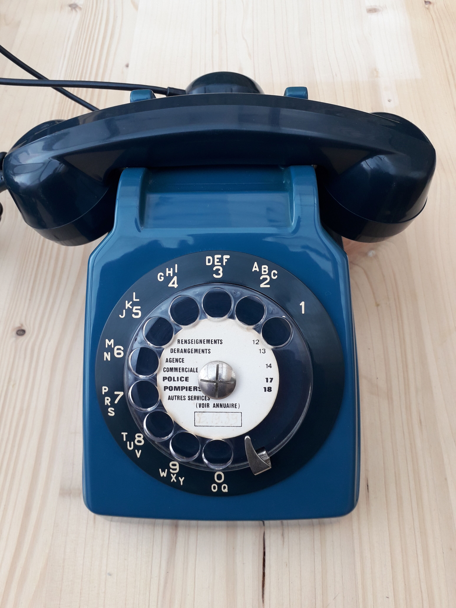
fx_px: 474
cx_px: 228
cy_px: 304
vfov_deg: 65.3
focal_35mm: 27
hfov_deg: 51.4
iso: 64
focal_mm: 3.6
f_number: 1.9
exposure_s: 1/50
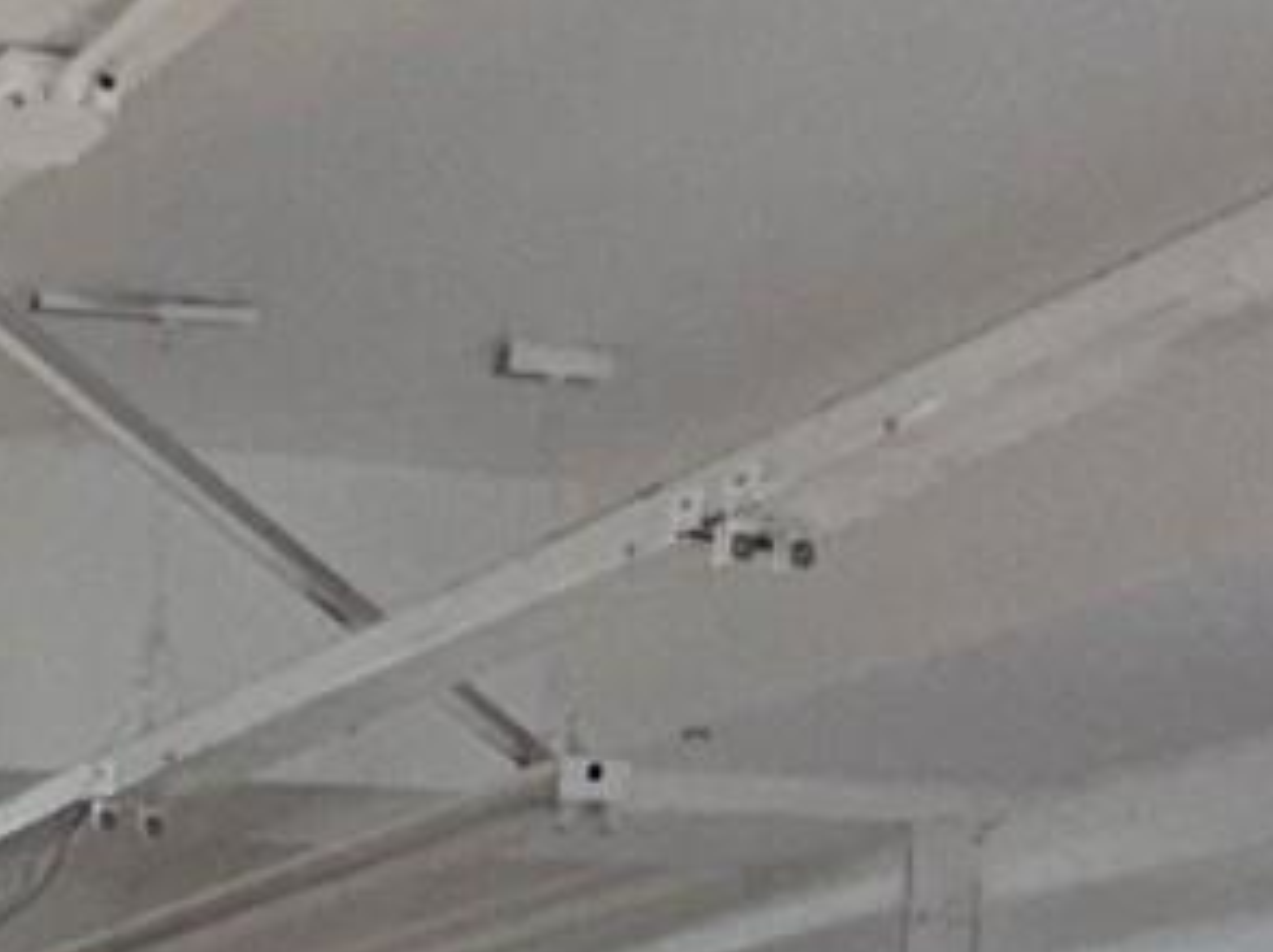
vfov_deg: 12.7
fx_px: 3600
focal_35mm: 98
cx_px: -791
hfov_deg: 17.4
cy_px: 2047
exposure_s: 1/120
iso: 100
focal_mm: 2.22
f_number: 2.2
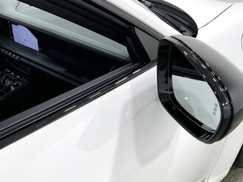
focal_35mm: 37
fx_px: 260
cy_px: 93
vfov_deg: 38.7
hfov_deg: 50.1
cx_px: 120
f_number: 1.8
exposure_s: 1/146
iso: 16
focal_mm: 3
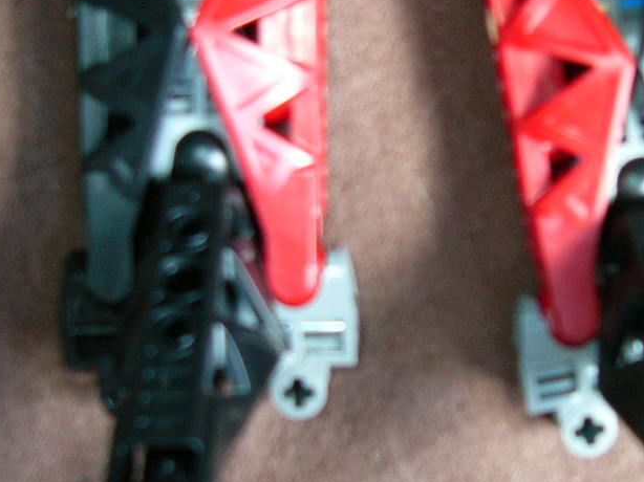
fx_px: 1358
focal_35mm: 73
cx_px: 494
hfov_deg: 26.3
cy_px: 202
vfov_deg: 20.1
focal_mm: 5.8
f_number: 2.8
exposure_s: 1/3.2
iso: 100
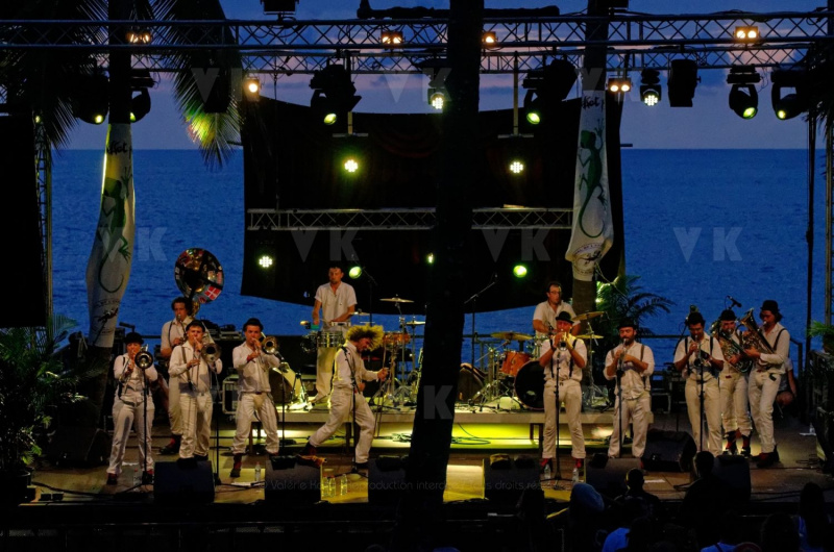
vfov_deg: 13.0
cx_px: 417
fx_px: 2428
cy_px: 276
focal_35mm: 105
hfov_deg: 19.5
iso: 1250
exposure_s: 1/125
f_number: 4.5
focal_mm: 70
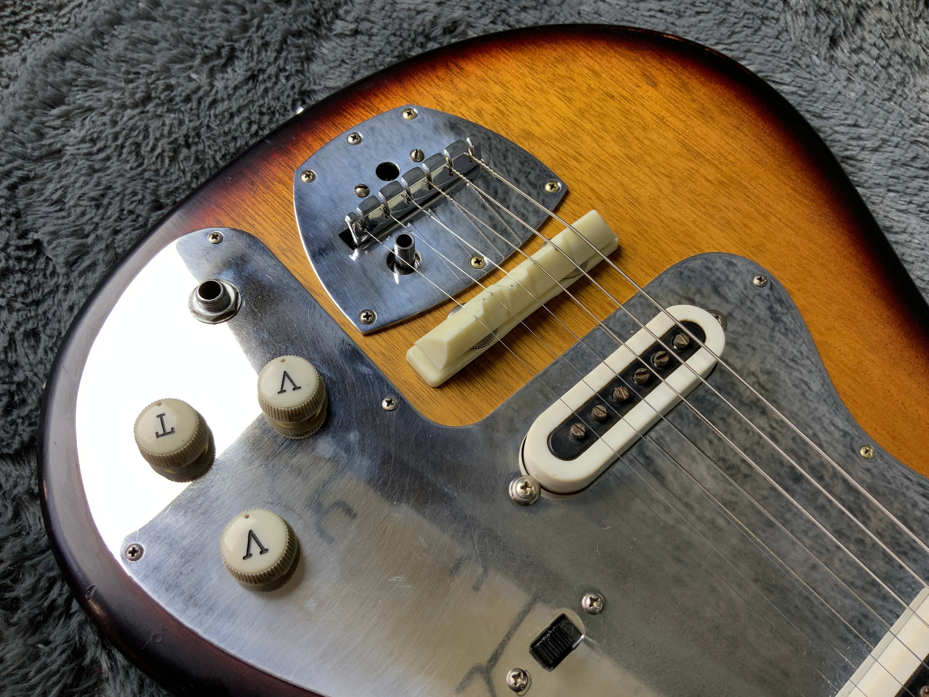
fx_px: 778
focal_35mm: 29
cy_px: 348
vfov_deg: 48.2
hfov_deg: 61.7
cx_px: 464
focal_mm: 3
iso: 40
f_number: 1.8
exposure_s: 1/50
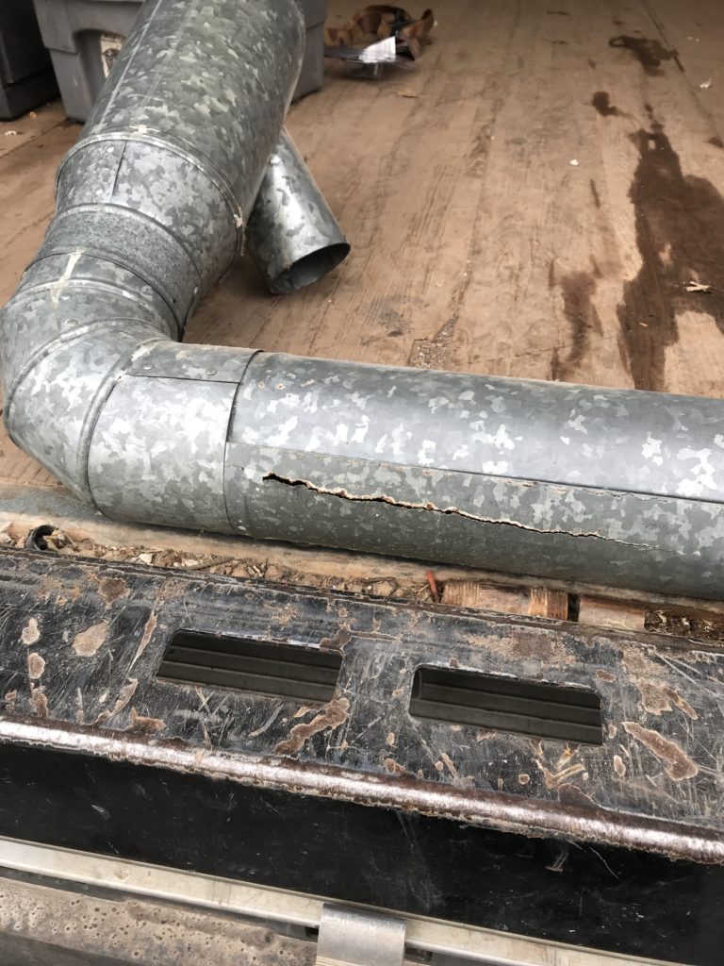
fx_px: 781
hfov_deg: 49.7
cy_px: 483
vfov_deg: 63.4
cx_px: 362
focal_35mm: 28
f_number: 1.8
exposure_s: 1/120
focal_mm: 3.99
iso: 25
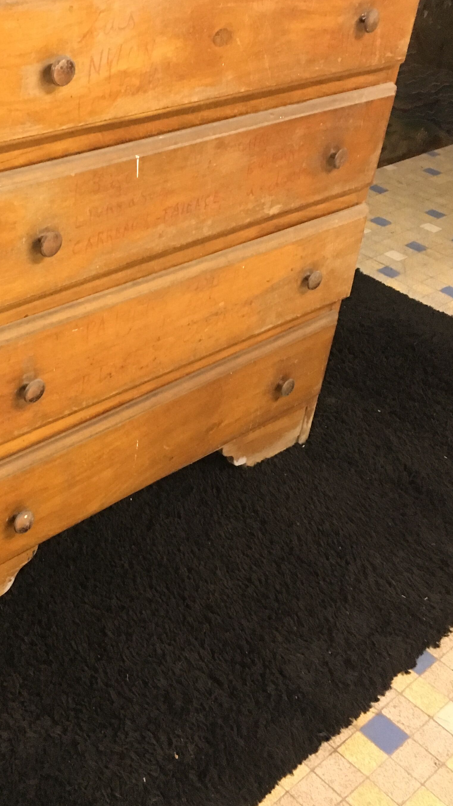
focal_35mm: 47
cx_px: 74
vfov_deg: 43.0
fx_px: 1003
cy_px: 261
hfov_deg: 24.9
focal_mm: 4.15
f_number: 2.2
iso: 200
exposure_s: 1/17
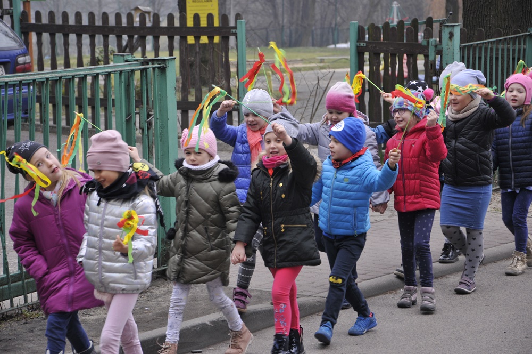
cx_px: 266
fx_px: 1882
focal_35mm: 128
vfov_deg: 10.7
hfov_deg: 16.1
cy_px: 177
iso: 400
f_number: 5.6
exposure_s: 1/160
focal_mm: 85
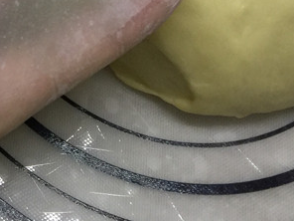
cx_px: -140
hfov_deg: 18.0
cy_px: -107
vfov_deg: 14.2
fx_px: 832
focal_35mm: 98
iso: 50
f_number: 2.2
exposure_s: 1/17
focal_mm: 4.15
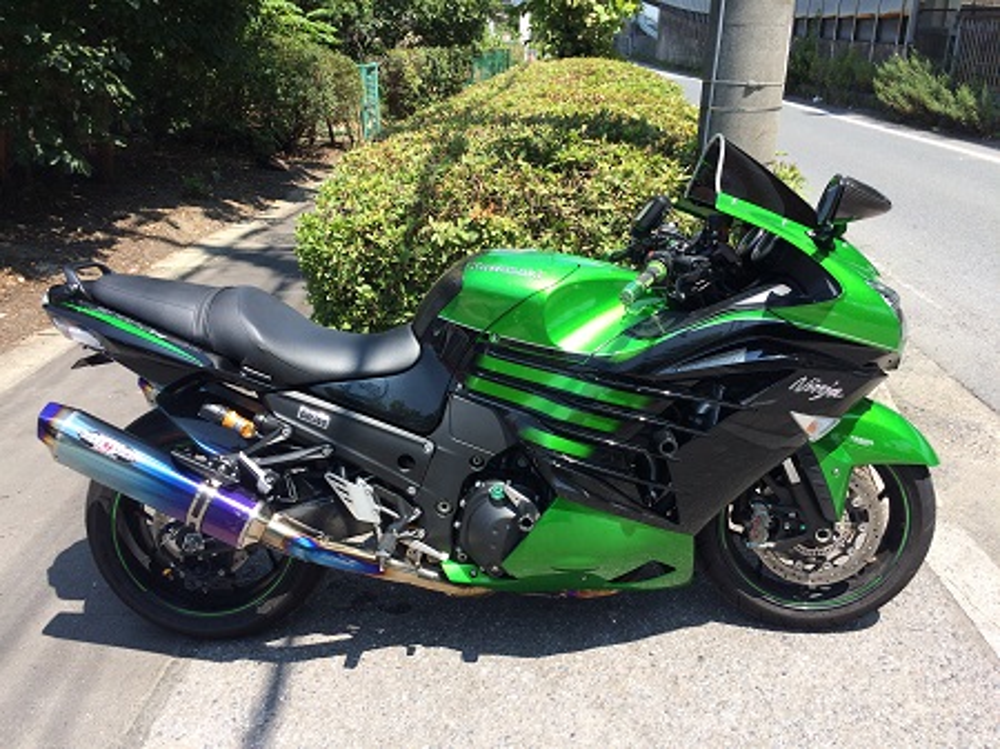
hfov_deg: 61.7
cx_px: 500
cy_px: 374
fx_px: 837
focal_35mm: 29
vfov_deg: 48.2
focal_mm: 4.15
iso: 32
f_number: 2.2
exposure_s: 1/1026
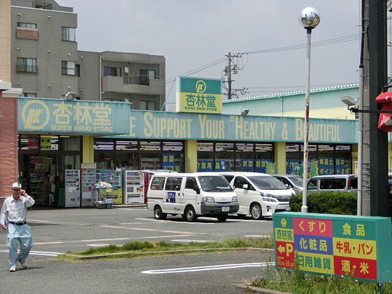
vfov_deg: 18.9
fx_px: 883
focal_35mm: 78
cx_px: 196
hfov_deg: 25.0
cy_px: 147
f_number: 4.9
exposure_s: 1/800
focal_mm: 13.79
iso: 80
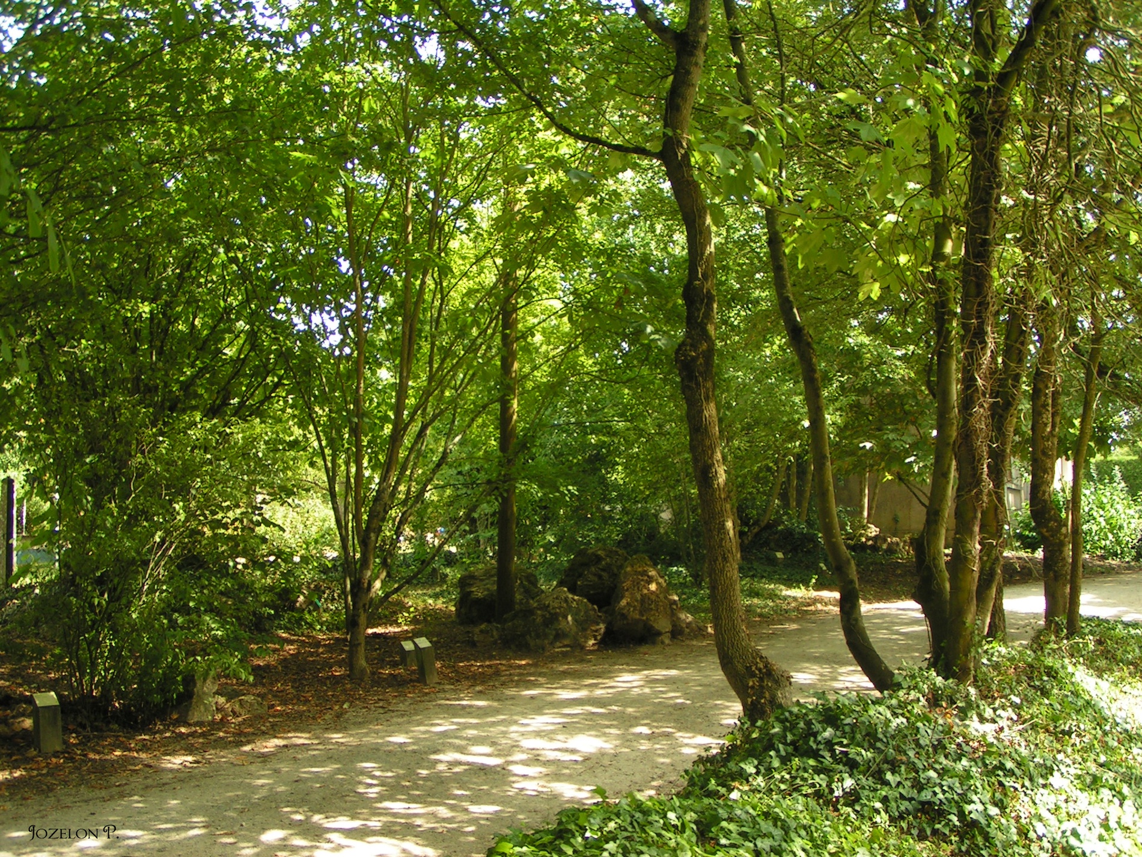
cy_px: 428
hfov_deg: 43.9
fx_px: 1419
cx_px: 571
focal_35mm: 43
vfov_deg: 33.6
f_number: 4
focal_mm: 6.6
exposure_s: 1/60
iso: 50
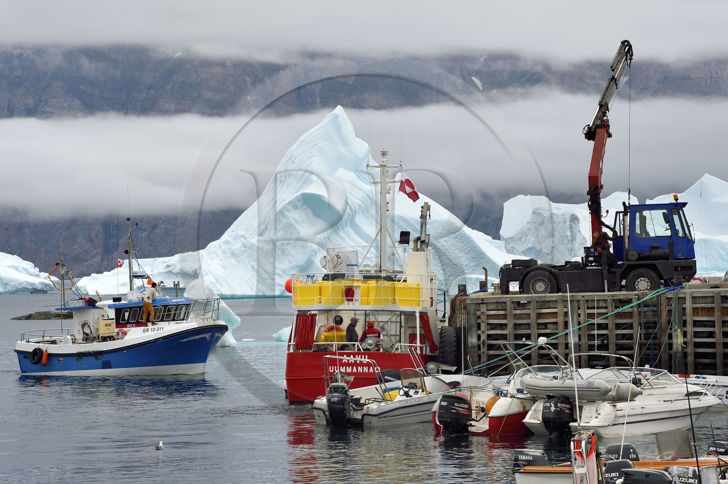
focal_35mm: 135
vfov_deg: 10.1
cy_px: 242
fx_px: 2728
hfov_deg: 15.2
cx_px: 364
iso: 400
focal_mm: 135
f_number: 10
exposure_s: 1/320
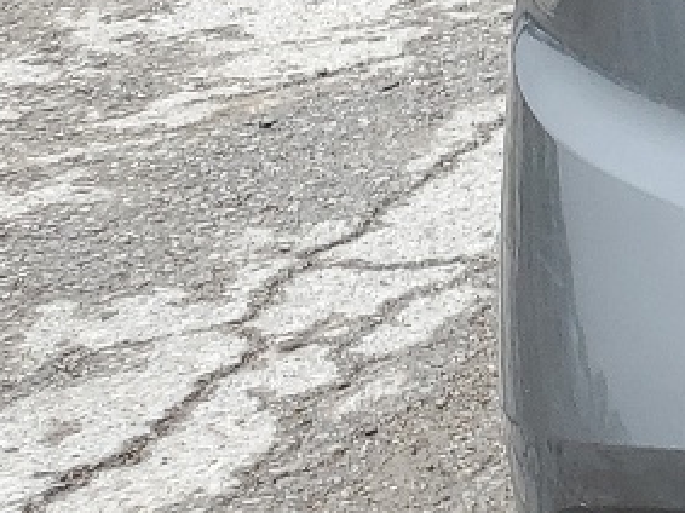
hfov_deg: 10.5
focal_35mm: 147
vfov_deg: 10.0
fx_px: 2908
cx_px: 1881
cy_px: -12
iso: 50
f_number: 1.5
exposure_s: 1/1667
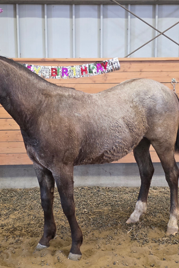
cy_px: 134
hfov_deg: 41.1
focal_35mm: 32
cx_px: 87
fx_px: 239
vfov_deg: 58.7
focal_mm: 6.3
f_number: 1.7
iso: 500
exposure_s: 1/120
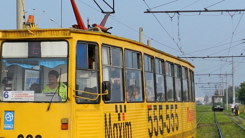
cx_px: 52
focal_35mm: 100
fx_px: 650
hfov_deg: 21.1
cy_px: 49
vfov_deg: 12.1
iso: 160
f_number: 4.2
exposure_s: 1/800
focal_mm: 8.1
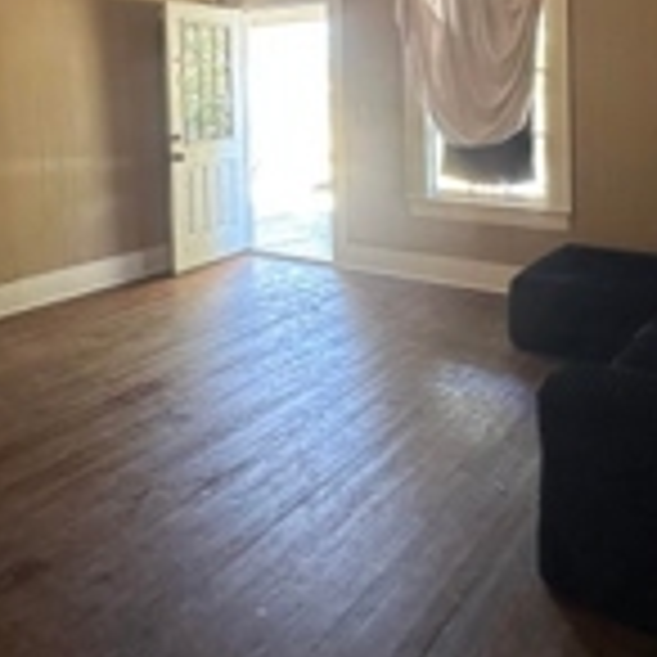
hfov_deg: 48.4
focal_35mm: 34
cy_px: 126
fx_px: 730
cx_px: 333
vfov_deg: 45.8
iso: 400
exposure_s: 1/60
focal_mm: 2.22
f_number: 2.2
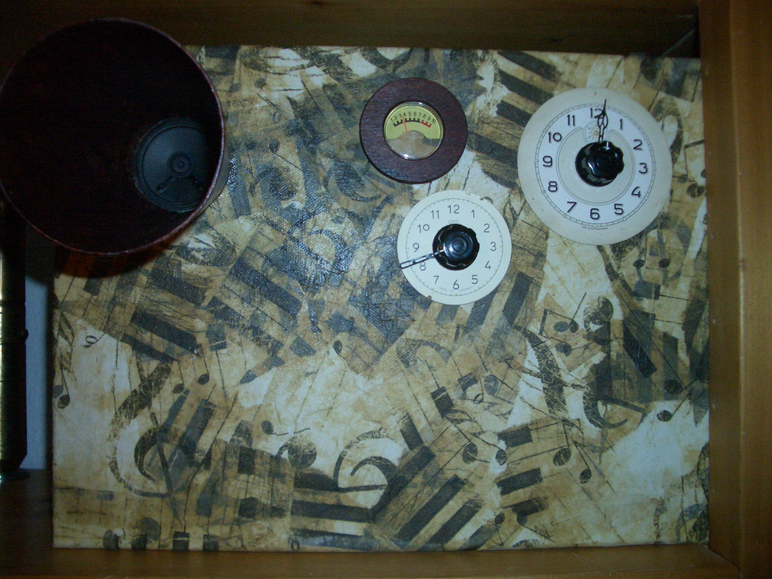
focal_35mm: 35
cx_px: 386
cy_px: 290
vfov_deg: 40.7
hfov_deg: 52.6
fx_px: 781
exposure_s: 1/60
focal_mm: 5.8
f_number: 2.6
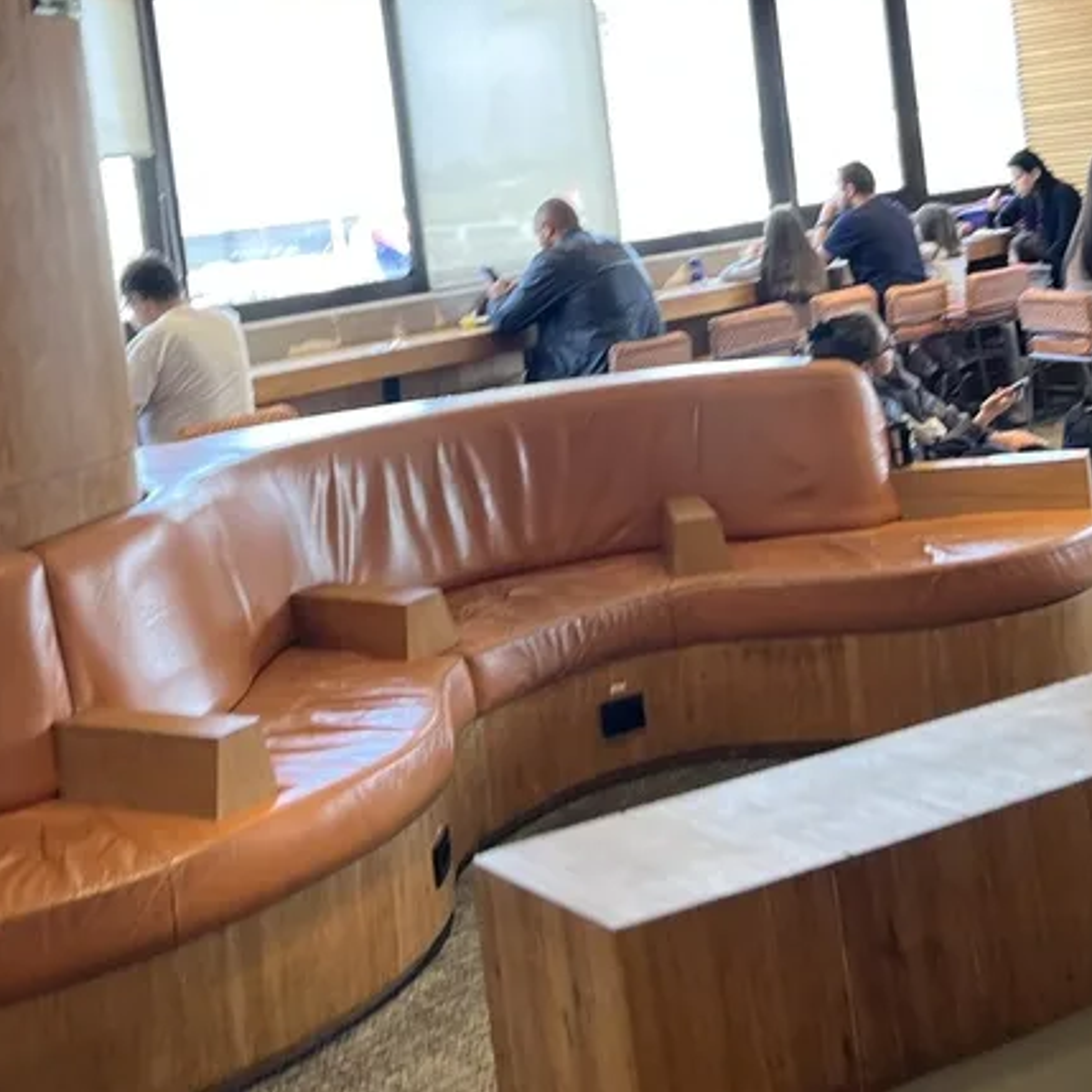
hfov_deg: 31.6
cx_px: 514
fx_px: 1927
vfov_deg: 31.0
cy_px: 244
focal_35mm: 54
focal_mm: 5.7
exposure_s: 1/120
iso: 125
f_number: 1.5
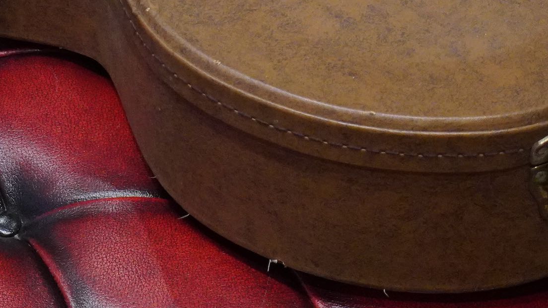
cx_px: 141
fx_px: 2171
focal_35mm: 149
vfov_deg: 7.9
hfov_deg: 14.3
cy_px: -180
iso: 4000
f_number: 11
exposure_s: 1/60
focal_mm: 35
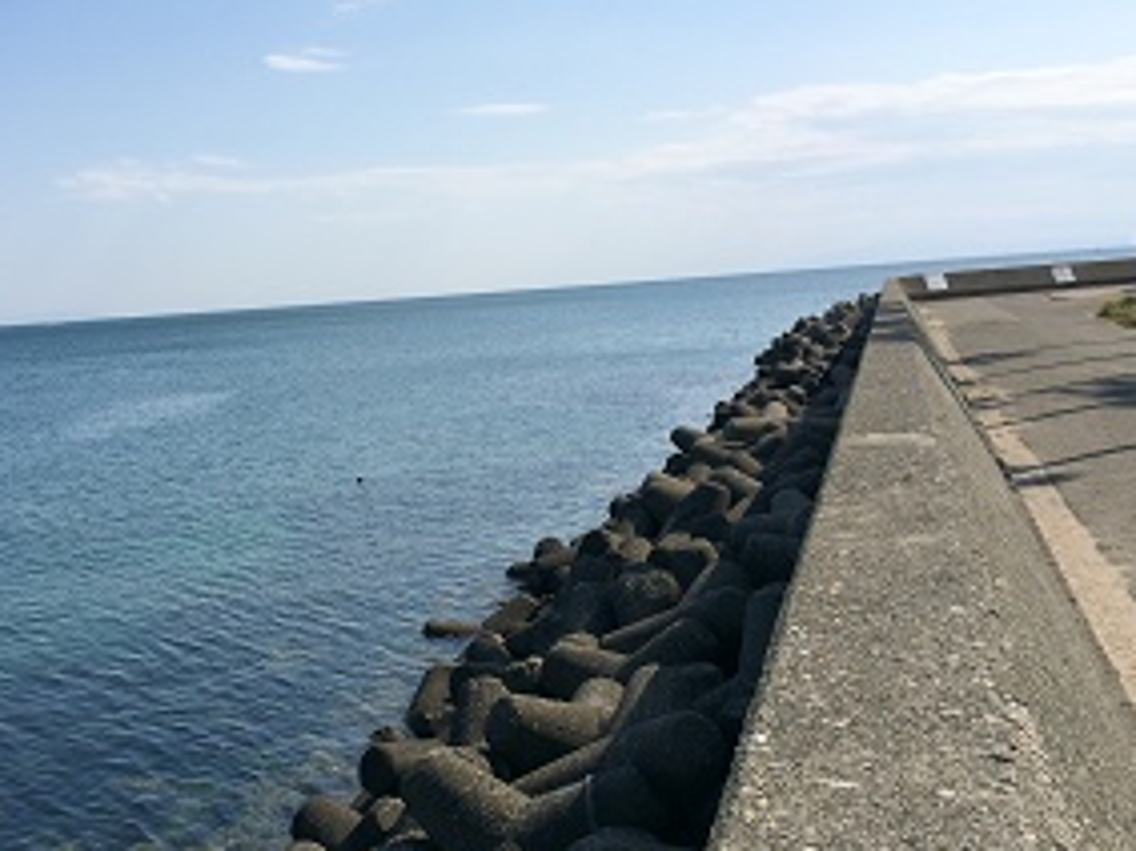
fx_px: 1345
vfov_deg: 35.0
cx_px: 365
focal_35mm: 41
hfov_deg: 45.0
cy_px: 494
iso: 32
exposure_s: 1/2740
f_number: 2.2
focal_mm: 4.15
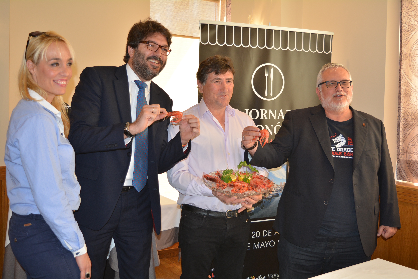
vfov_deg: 35.6
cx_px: 209
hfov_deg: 51.2
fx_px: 436
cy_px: 140
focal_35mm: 38
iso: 400
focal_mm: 25
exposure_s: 1/80
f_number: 4
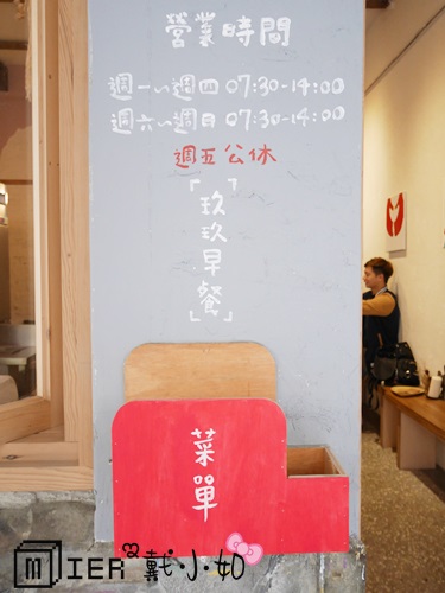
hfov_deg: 46.8
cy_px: 296
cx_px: 222
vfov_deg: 60.0
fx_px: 514
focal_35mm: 30
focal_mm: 15
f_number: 3.7
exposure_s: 1/60
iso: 1250
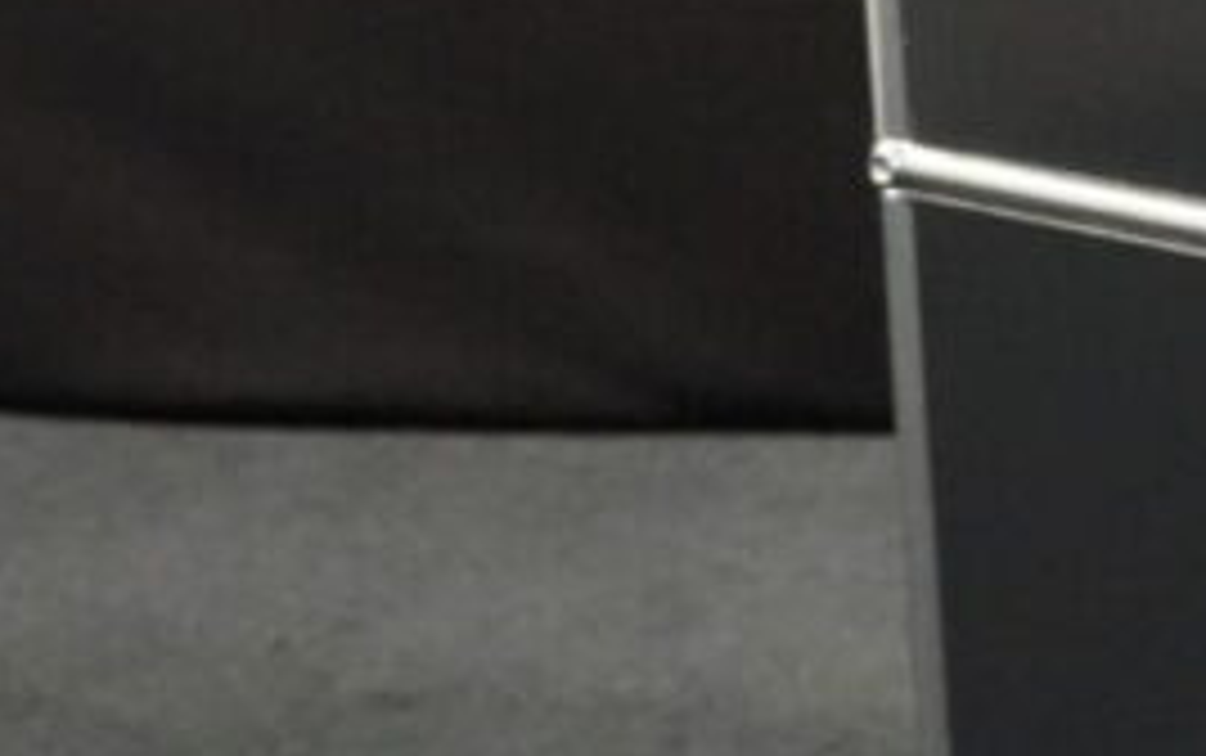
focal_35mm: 257
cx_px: 3118
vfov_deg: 5.1
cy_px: 441
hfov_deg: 7.5
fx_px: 8454
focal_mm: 44
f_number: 4
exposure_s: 1/125
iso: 12800
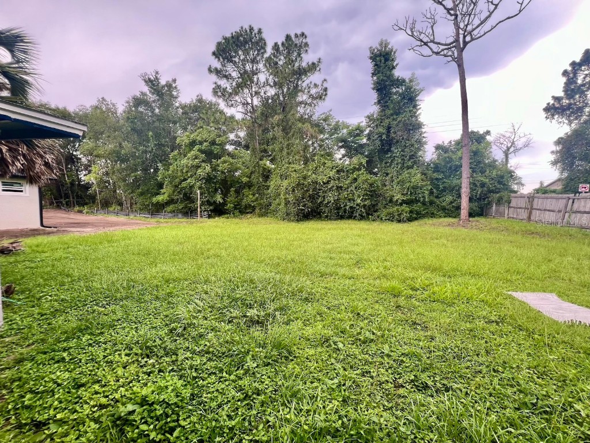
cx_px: 295
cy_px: 222
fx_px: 222
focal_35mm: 13
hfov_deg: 106.2
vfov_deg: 89.9
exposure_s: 1/99
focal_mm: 1.57
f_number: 1.8
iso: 40
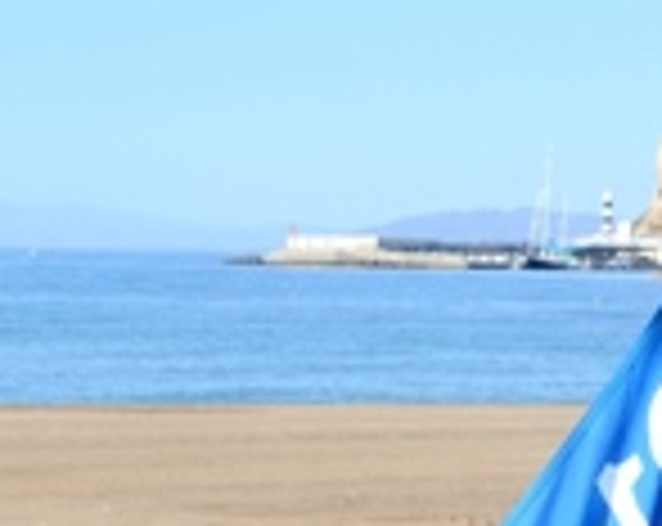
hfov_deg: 15.1
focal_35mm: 123
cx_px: -126
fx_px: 2405
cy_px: 825
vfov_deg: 11.9
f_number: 7.1
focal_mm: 20
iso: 100
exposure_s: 1/200
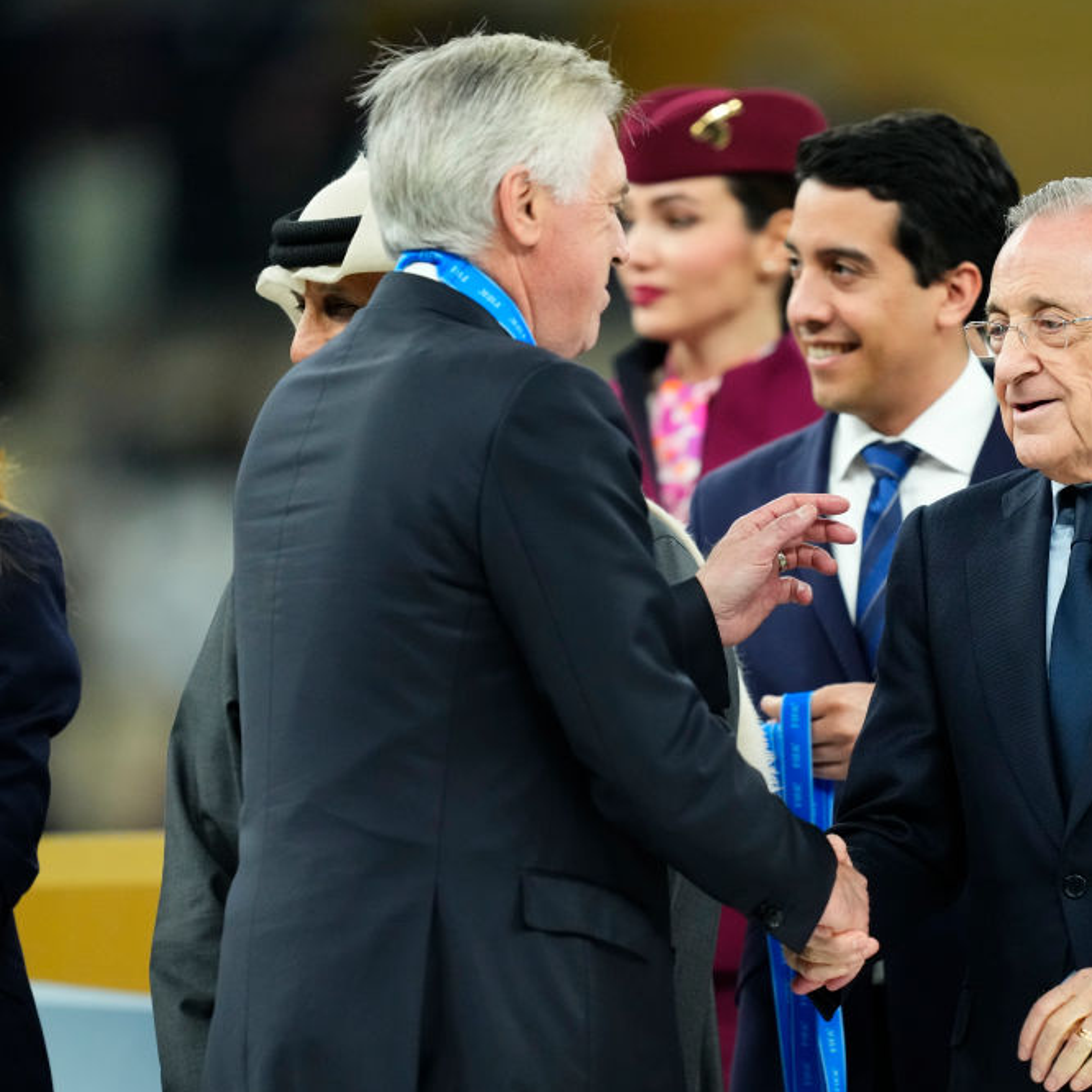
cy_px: 555
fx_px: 18666
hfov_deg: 3.4
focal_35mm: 523
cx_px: 826
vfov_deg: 3.4
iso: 3200
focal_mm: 400
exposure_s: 1/2000
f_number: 2.8
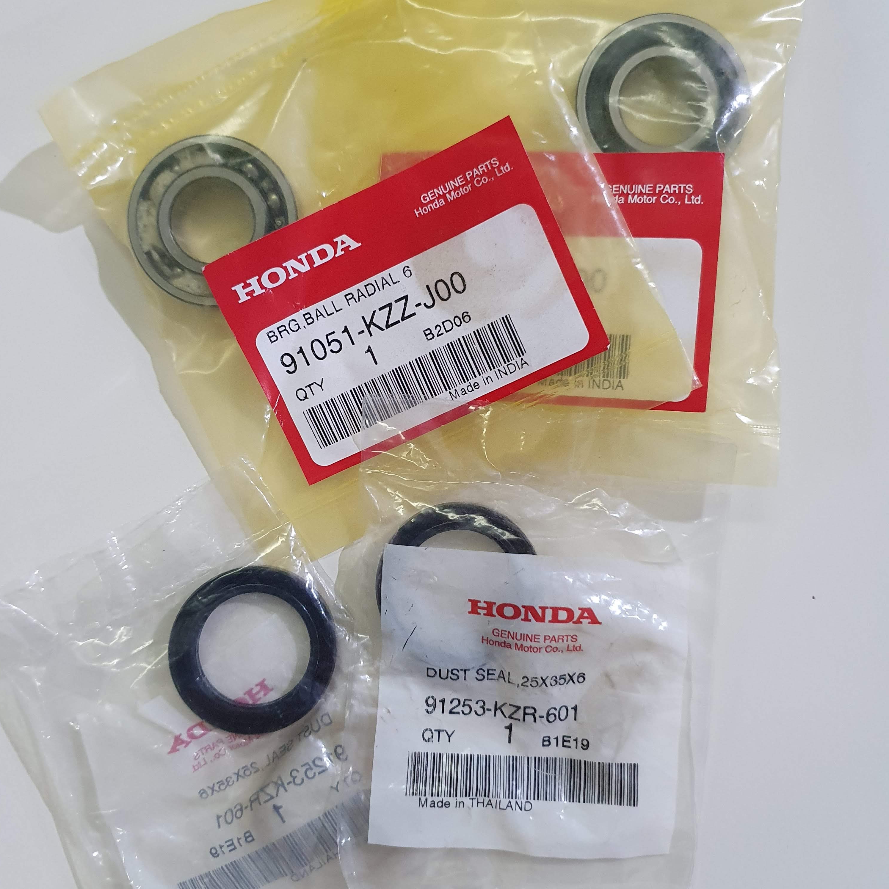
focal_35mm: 31
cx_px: 441
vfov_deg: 52.5
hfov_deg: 52.5
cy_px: 443
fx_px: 901
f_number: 1.5
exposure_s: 1/50
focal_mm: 4.32
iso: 400
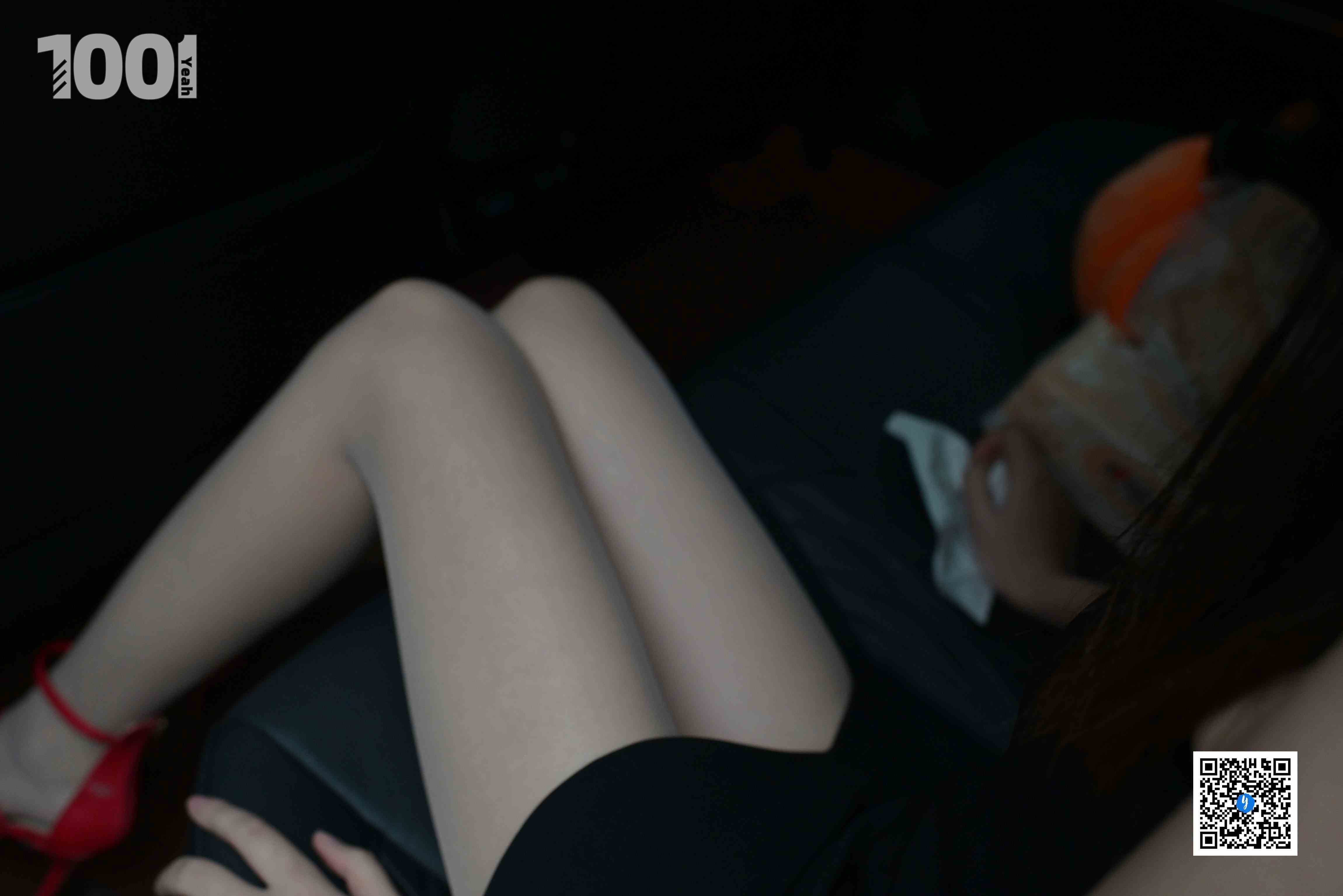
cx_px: 672
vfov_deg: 37.9
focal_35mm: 35
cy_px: 448
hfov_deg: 54.4
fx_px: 1306
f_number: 4
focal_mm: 35
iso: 1600
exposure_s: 1/160
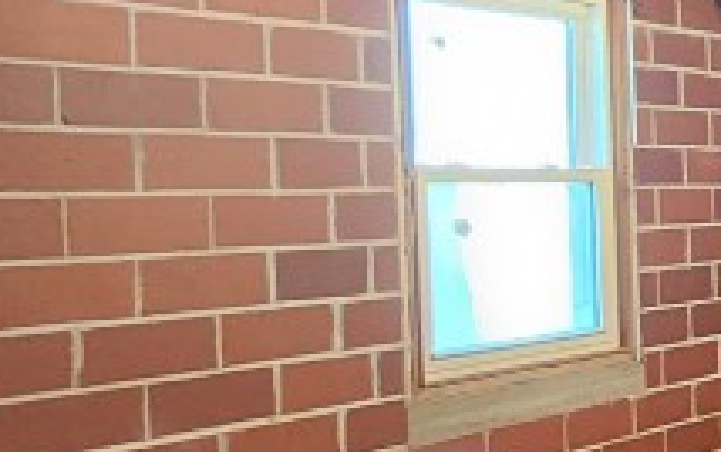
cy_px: 219
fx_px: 1298
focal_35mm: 66
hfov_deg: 17.3
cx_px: 1567
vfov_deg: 19.7
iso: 800
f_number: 2.2
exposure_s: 1/24
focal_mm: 2.2
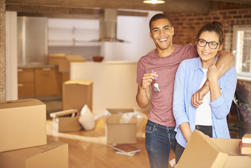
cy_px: 84
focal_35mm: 50
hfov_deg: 39.6
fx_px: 349
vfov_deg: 27.0
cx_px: 126
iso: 800
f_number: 2.2
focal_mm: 50
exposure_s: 1/200
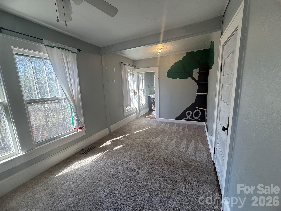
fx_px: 114
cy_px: 106
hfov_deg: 102.1
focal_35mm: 14
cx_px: 140
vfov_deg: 85.7
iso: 100
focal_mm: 2.22
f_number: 2.2
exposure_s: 1/120
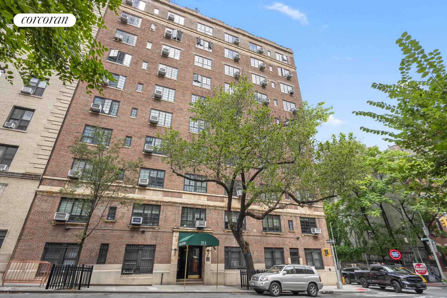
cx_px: 224
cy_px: 149
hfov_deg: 90.0
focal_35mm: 18
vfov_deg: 67.4
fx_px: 223
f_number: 16
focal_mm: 12
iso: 320
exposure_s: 1/40
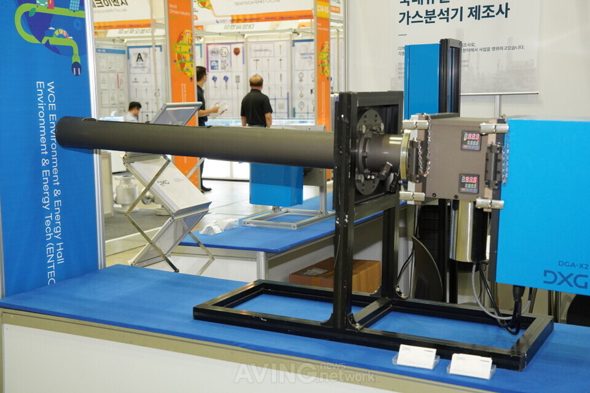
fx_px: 786
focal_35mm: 48
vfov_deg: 28.0
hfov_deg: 41.1
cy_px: 196
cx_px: 295
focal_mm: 32
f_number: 4
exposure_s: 1/160
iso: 1250
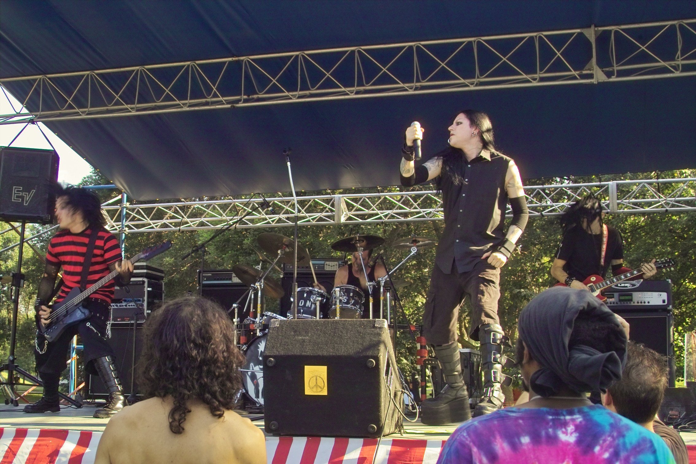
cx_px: 348
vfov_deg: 26.5
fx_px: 986
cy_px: 232
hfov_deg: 38.9
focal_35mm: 51
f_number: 6.7
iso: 200
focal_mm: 30
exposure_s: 1/60
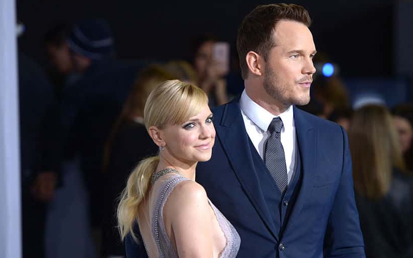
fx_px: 2229
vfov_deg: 6.6
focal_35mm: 198
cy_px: 119
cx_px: 254
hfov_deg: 10.6
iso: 640
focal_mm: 155
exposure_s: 1/200
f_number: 3.2
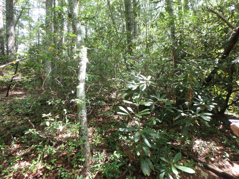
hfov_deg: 79.0
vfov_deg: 63.4
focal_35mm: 21
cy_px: 90
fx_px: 145
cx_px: 120
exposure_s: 1/60
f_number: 3.5
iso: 200
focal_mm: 3.7
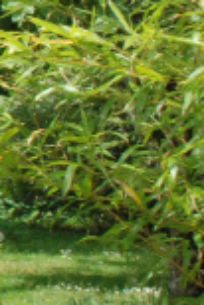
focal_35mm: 217
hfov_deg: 5.9
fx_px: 1840
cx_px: -387
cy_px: -80
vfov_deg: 9.3
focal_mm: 24
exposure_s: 1/640
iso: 1600
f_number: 13
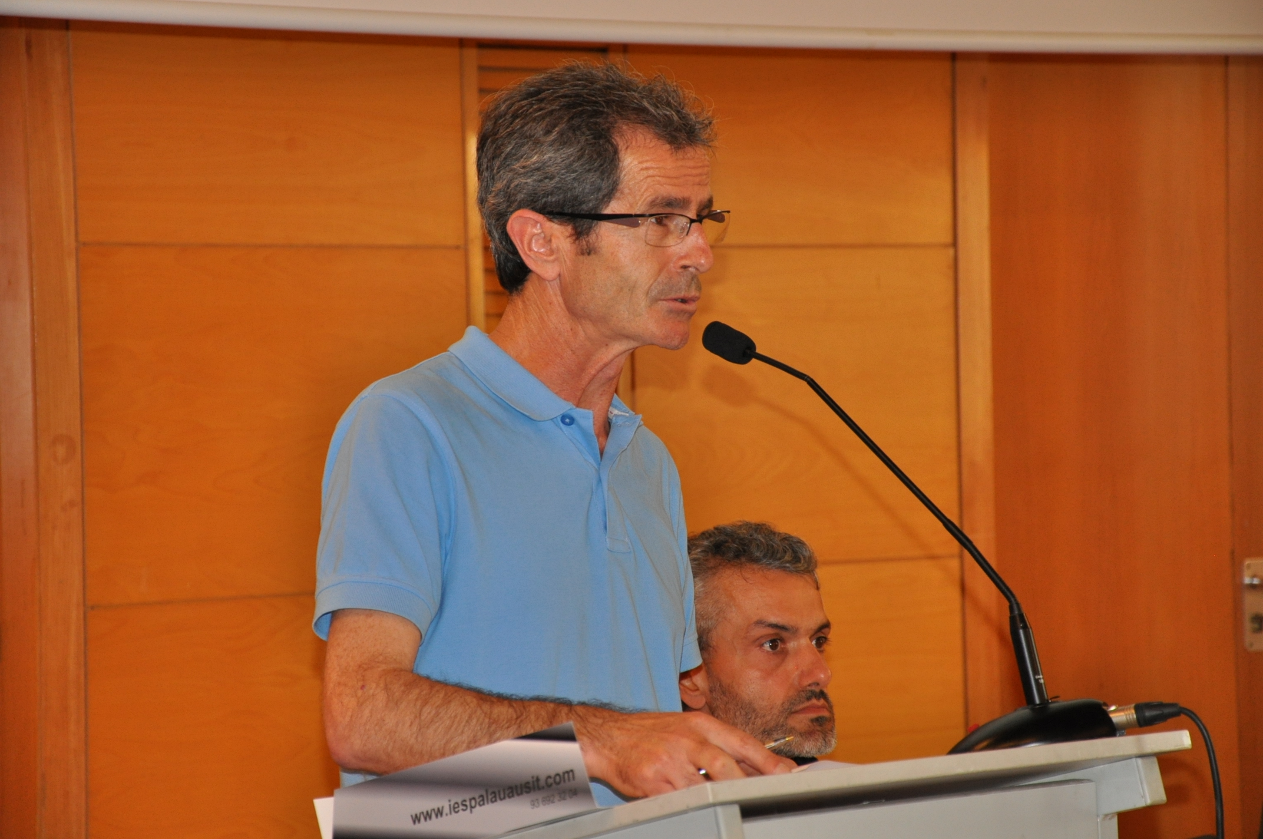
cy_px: 420
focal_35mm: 128
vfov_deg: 10.7
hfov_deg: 16.1
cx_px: 632
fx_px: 4468
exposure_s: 1/60
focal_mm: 85
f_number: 5.6
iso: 800
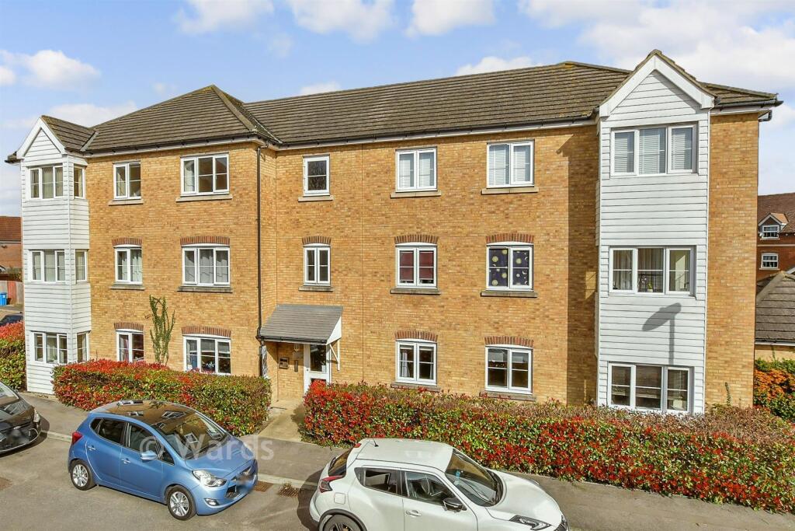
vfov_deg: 77.3
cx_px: 398
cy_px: 266
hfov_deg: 100.4
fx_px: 331
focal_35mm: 15
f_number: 11
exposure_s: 1/500
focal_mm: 10
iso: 500
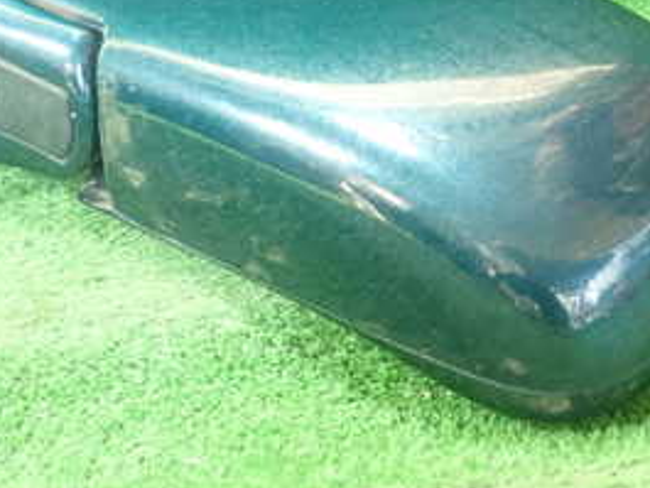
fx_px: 1277
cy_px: 27
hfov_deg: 28.3
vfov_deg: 21.1
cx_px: 211
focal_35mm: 68
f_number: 2.3
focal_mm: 5.5
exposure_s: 1/80
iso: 800
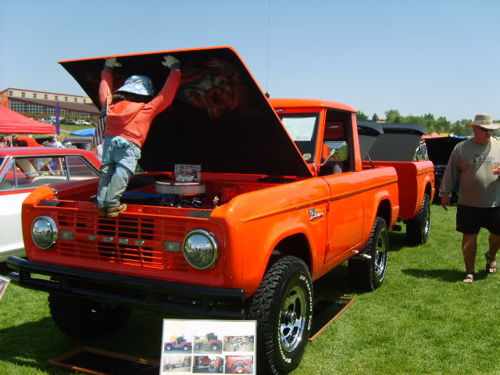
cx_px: 250
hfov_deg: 52.6
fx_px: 506
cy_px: 188
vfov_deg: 40.7
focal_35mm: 35
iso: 50
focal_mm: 5.8
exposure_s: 1/1000
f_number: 2.8
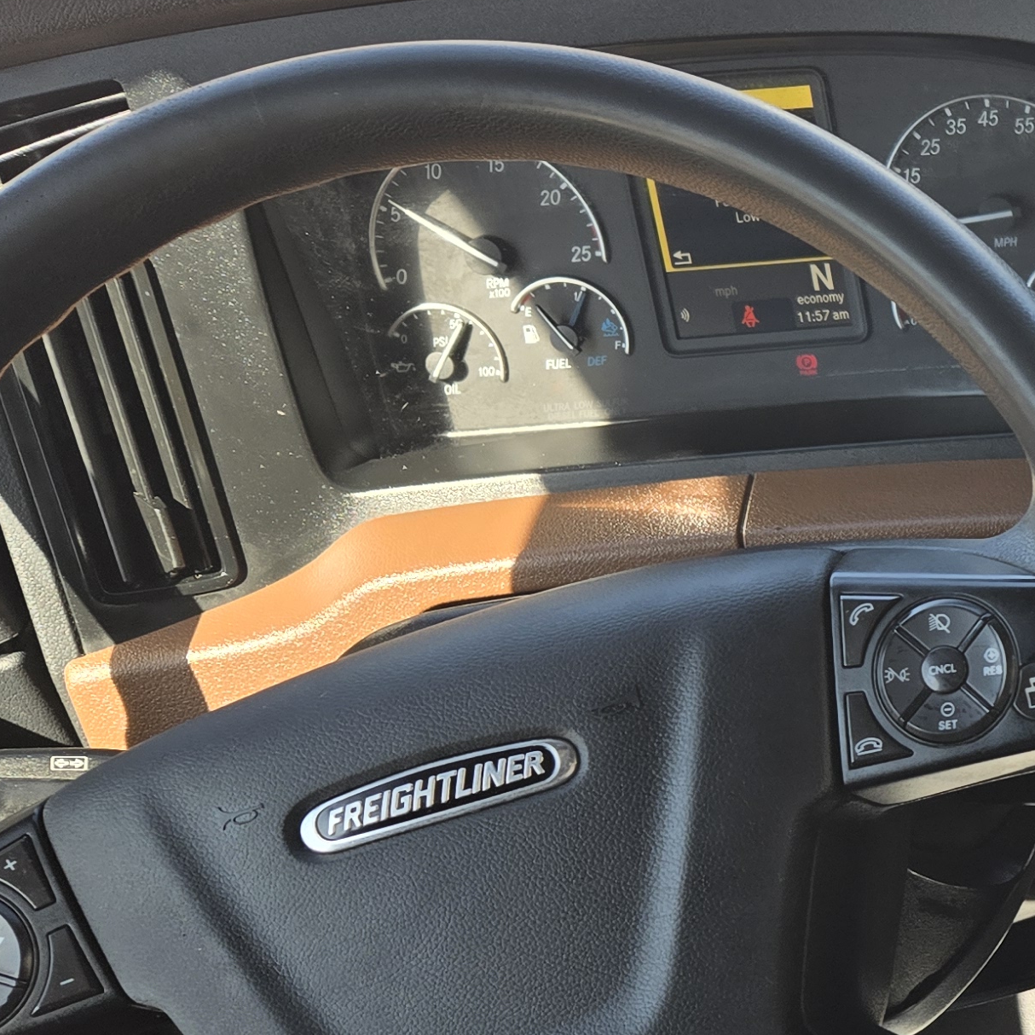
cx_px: 1467
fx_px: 2266
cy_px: 748
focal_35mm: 67
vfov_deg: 25.5
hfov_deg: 22.1
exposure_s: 1/201
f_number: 1.8
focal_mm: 5.4
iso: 25
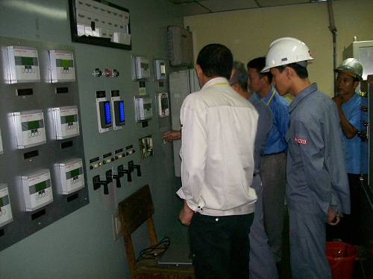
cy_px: 140
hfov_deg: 51.4
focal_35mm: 36
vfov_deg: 39.7
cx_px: 186
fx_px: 388
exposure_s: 1/16
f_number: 2.7
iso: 140
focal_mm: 6
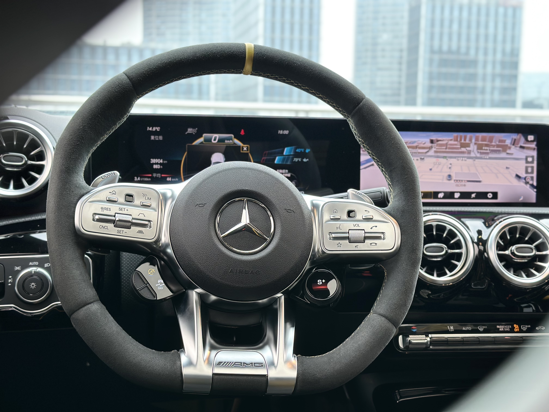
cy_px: 206
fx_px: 761
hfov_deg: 39.7
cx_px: 274
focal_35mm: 48
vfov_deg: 30.3
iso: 80
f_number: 1.78
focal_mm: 6.86
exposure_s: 1/121
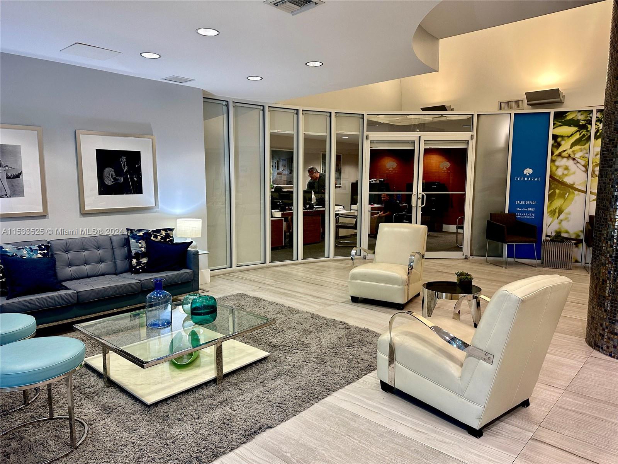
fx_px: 428
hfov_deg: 71.6
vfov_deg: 56.8
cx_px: 309
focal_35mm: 24
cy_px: 232
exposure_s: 1/60
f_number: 1.78
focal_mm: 6.86
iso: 125
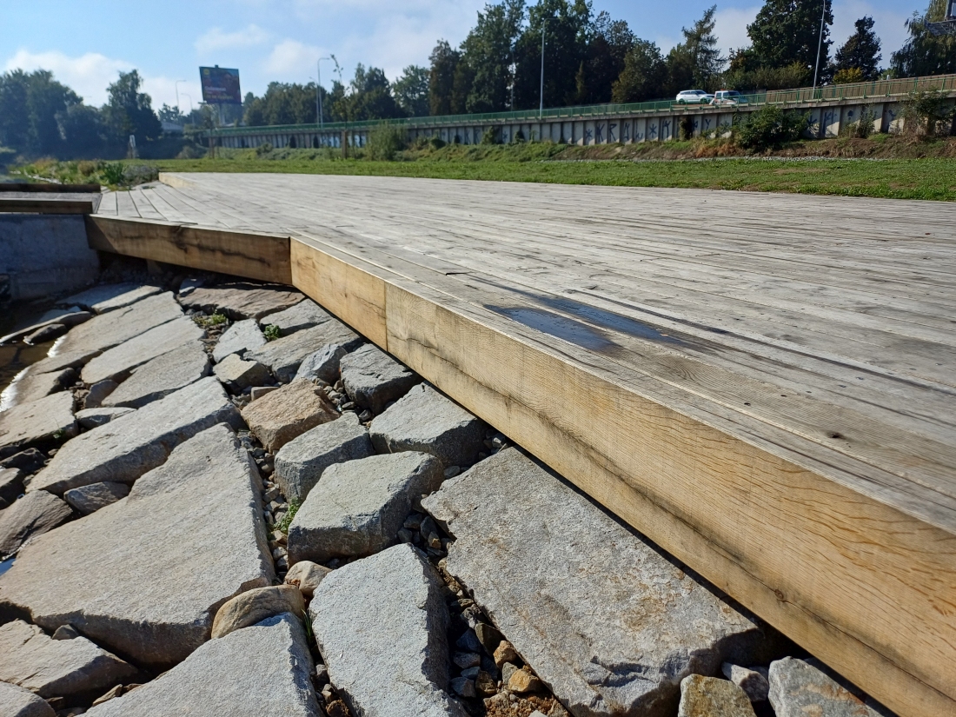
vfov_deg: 54.9
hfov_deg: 69.4
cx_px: 478
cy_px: 358
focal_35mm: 25
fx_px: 690
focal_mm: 4.65
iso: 50
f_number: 1.8
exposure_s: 1/2066
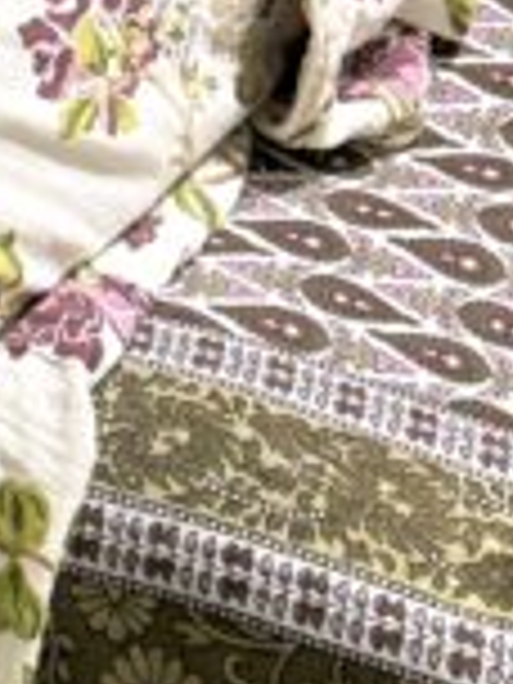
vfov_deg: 11.5
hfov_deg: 8.3
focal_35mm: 162
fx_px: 3201
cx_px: -783
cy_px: -477
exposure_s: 1/25
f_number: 1.78
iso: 800
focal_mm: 6.76
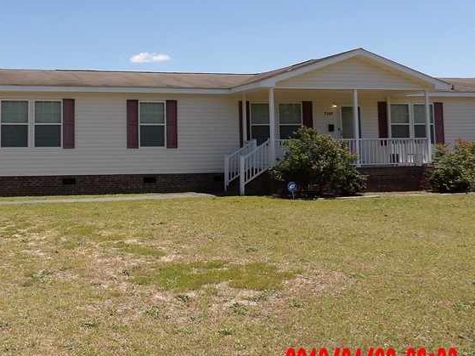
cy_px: 106
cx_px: 99
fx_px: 604
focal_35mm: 44
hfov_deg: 41.2
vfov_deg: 32.5
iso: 100
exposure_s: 1/773
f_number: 3.2
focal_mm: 4.3
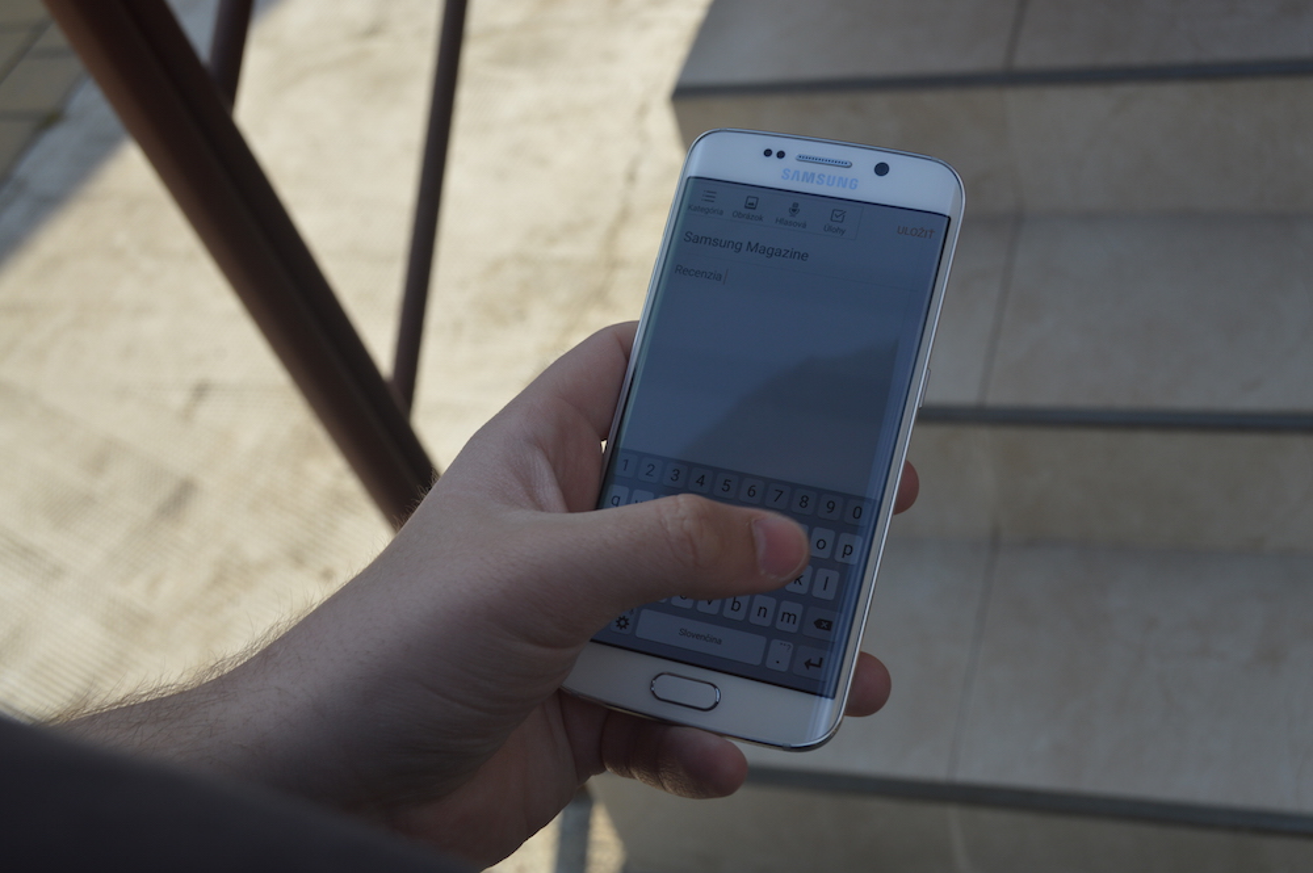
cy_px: 436
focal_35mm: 48
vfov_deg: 28.0
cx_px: 656
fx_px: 1749
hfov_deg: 41.1
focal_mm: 32
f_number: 6.3
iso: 100
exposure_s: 1/160
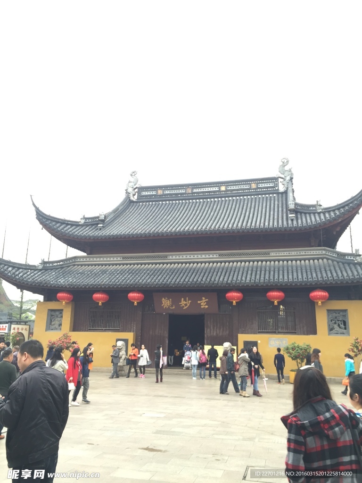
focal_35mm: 29
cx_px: 181
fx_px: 404
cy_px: 242
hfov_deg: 48.2
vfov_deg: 61.7
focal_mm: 4.15
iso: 50
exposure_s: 1/120
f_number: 2.2
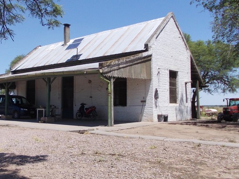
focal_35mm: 39
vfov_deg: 36.8
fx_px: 269
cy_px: 96
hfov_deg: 47.0
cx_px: 76
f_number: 5.4
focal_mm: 4
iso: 80
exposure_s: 1/400
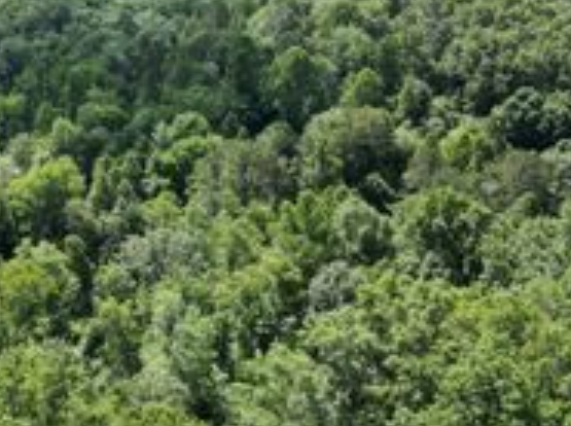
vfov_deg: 25.9
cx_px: 131
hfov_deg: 33.6
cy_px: 162
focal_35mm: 56
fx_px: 922
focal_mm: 6.72
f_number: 1.7
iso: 100
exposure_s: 1/2000
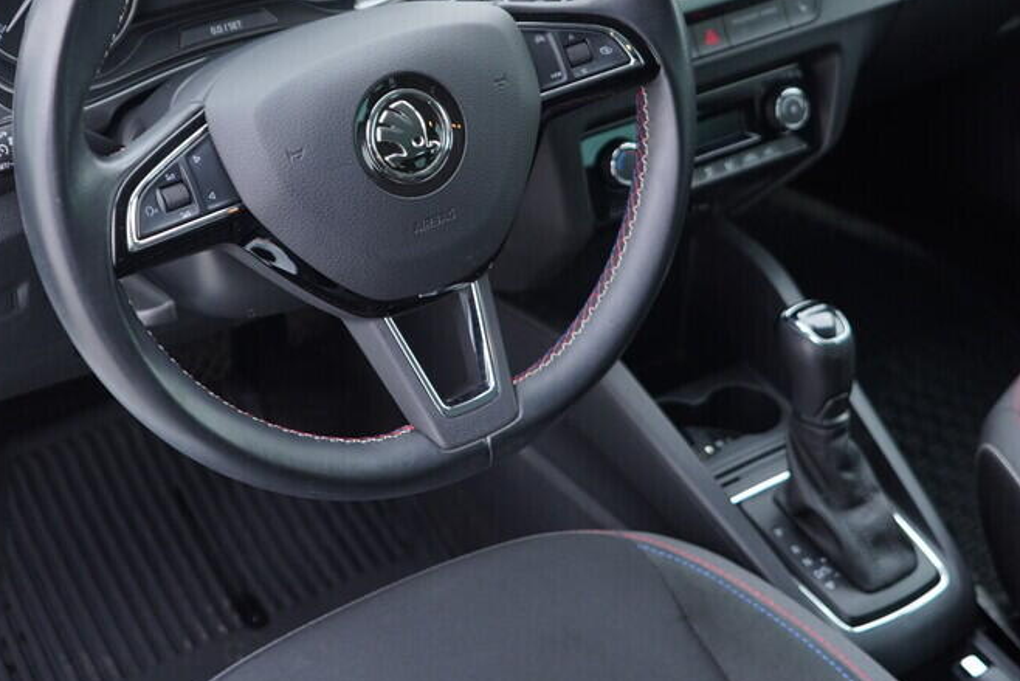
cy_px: 165
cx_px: 401
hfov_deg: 35.5
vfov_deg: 23.9
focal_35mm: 56
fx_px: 1587
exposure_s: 1/40
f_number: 2.8
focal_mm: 24
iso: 250
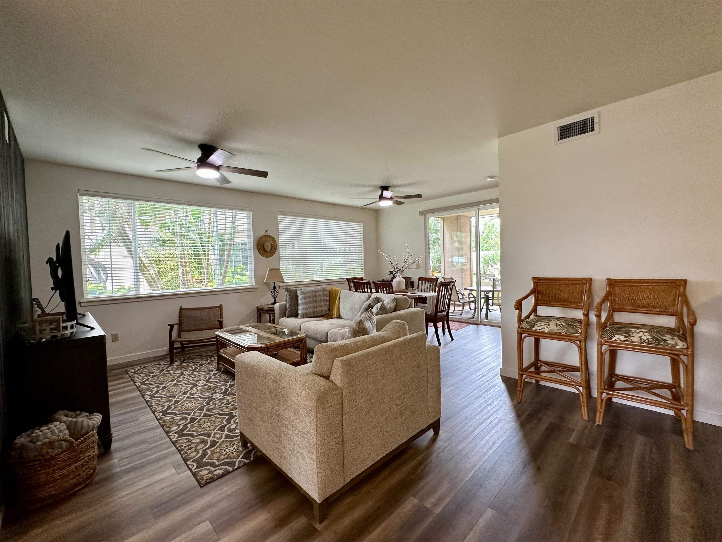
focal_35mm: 14
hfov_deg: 102.0
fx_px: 292
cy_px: 271
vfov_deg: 85.7
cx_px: 361
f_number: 2.2
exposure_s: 1/120
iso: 200
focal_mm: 2.22
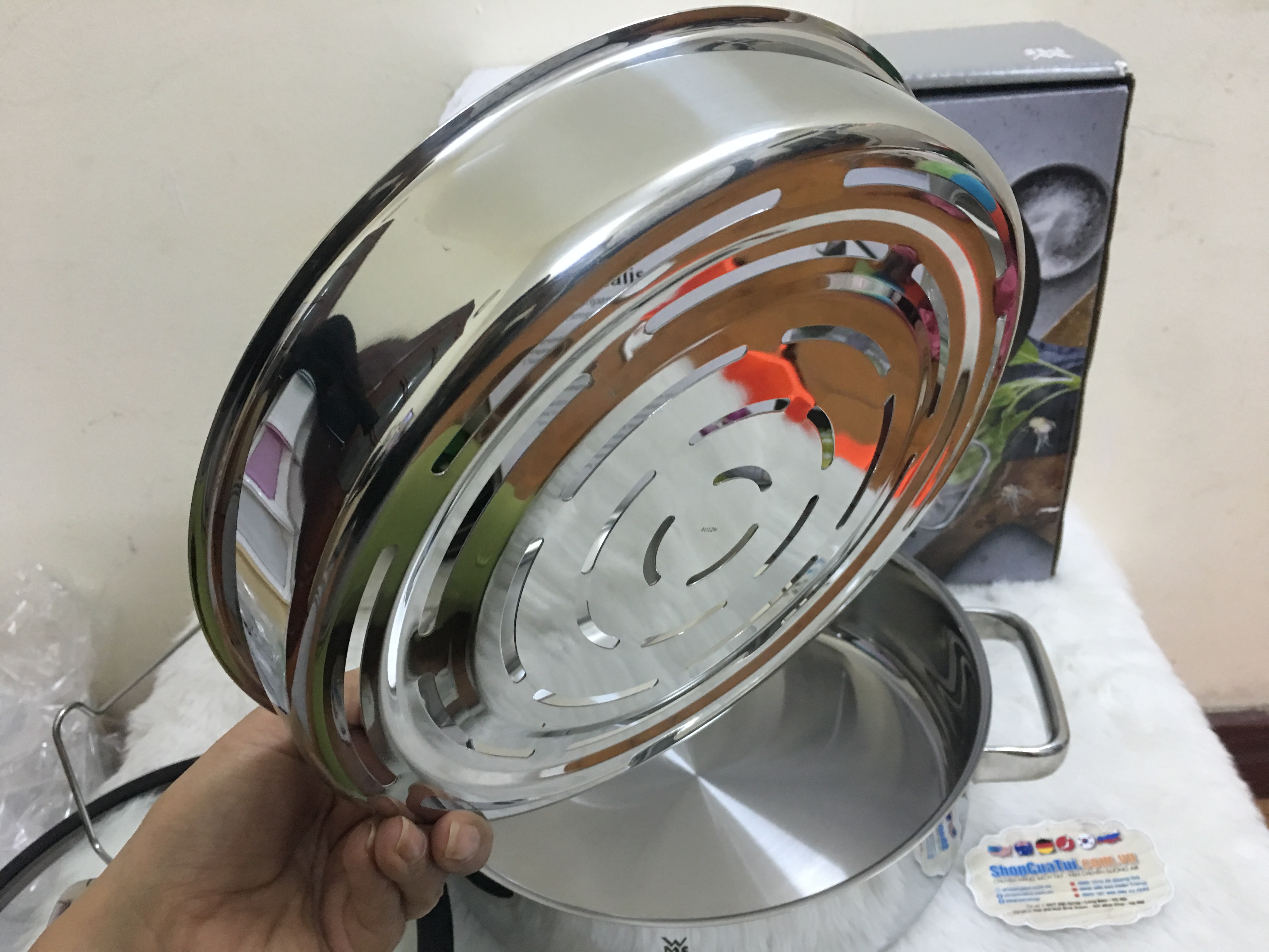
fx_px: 1063
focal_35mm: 29
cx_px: 634
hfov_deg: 61.7
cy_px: 476
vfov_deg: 48.2
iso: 100
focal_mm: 4.15
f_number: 2.2
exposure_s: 1/10
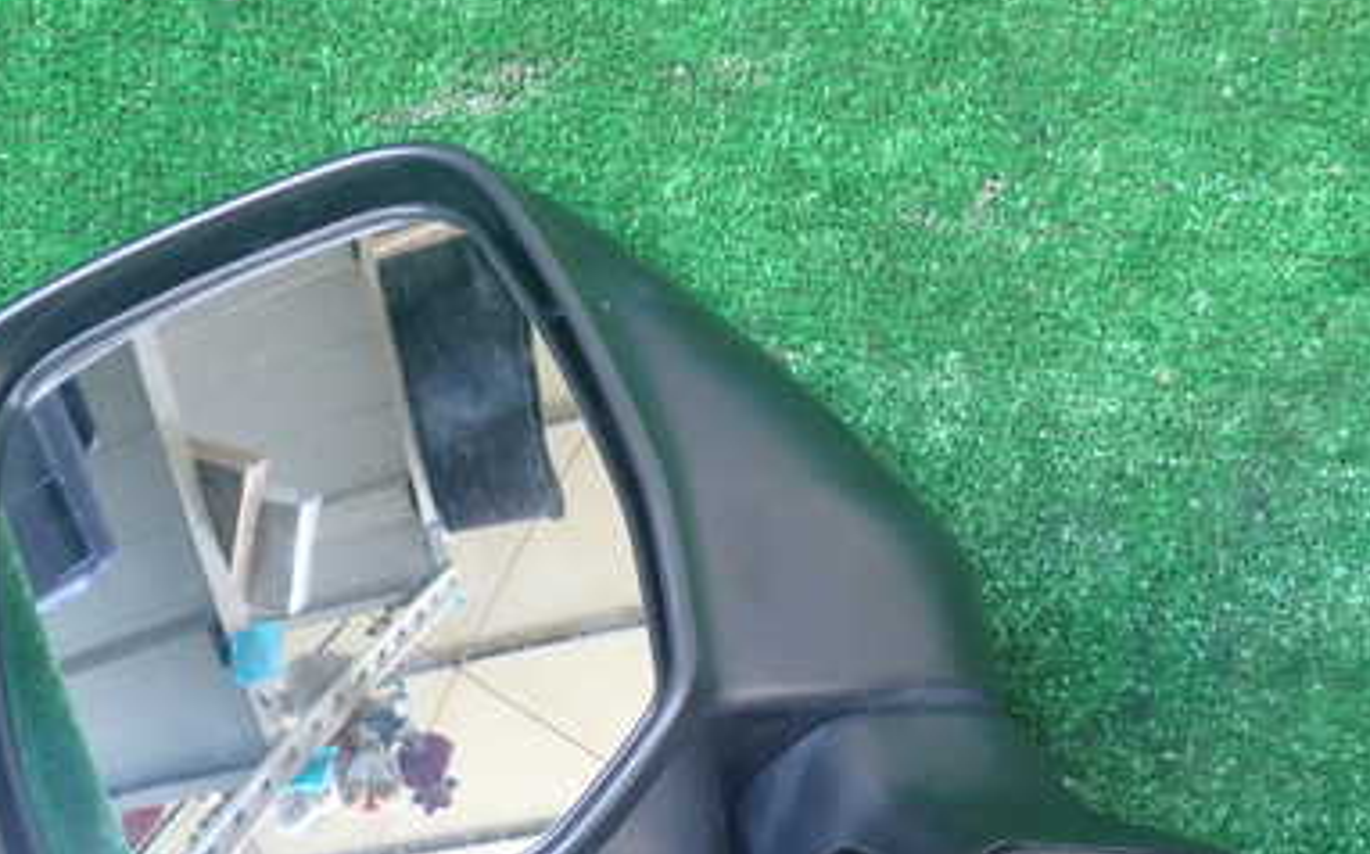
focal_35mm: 50
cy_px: 721
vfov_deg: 25.2
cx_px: 681
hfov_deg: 40.3
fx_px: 1865
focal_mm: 5.4
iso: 200
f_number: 2.3
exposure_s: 1/40
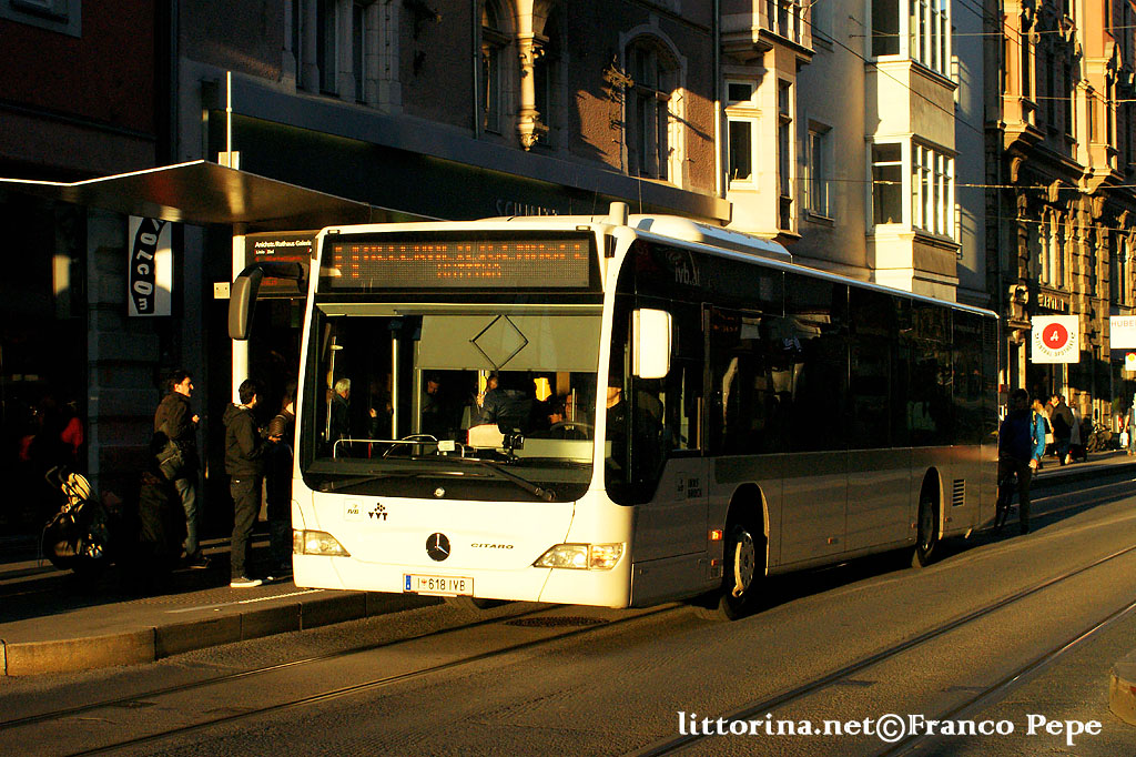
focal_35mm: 60
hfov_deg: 33.4
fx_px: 1893
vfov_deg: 22.6
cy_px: 378
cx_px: 568
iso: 800
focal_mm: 40
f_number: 11
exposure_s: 1/320
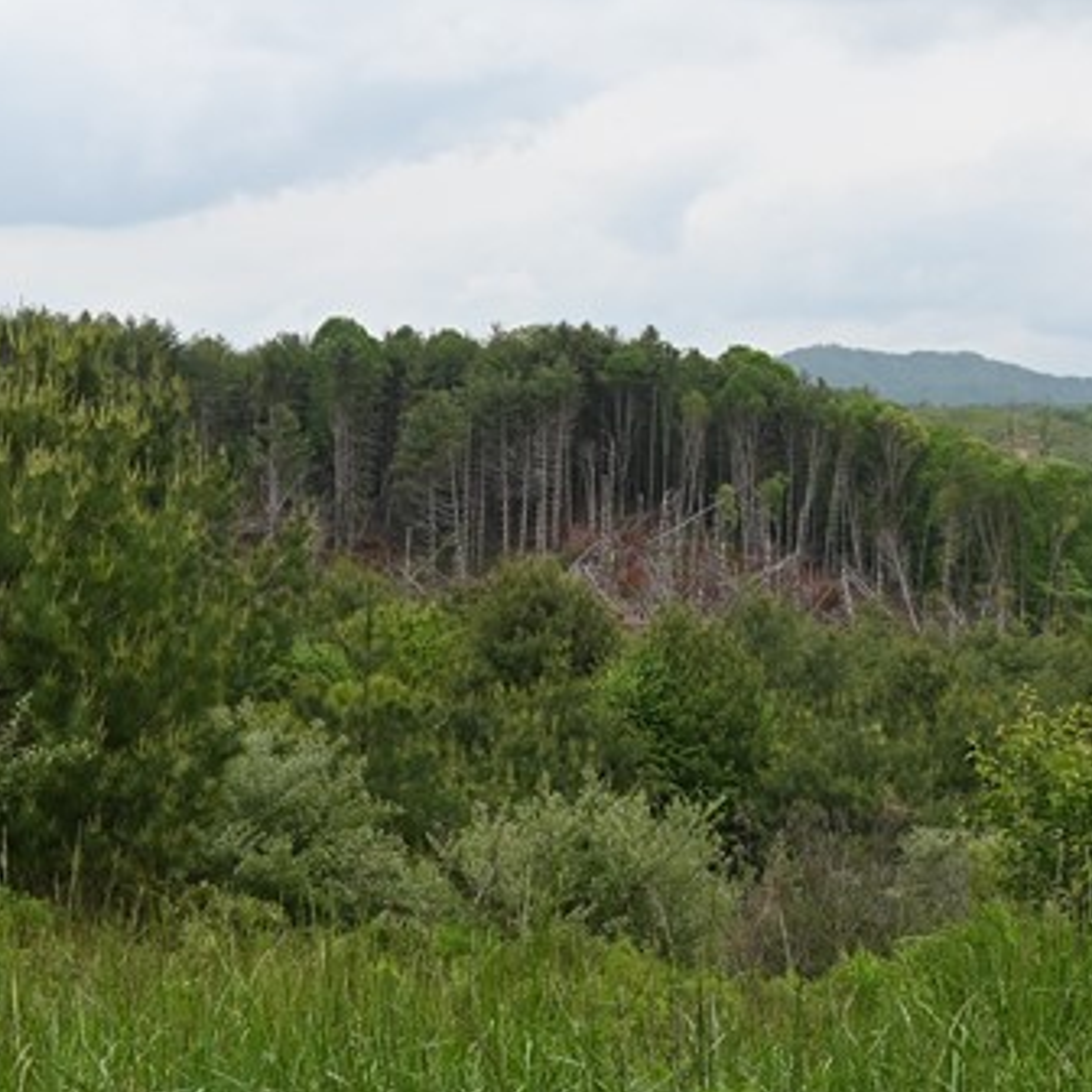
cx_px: 601
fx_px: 2356
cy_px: 462
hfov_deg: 26.1
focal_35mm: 66
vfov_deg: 26.1
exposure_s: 1/250
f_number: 5.6
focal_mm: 16
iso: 100
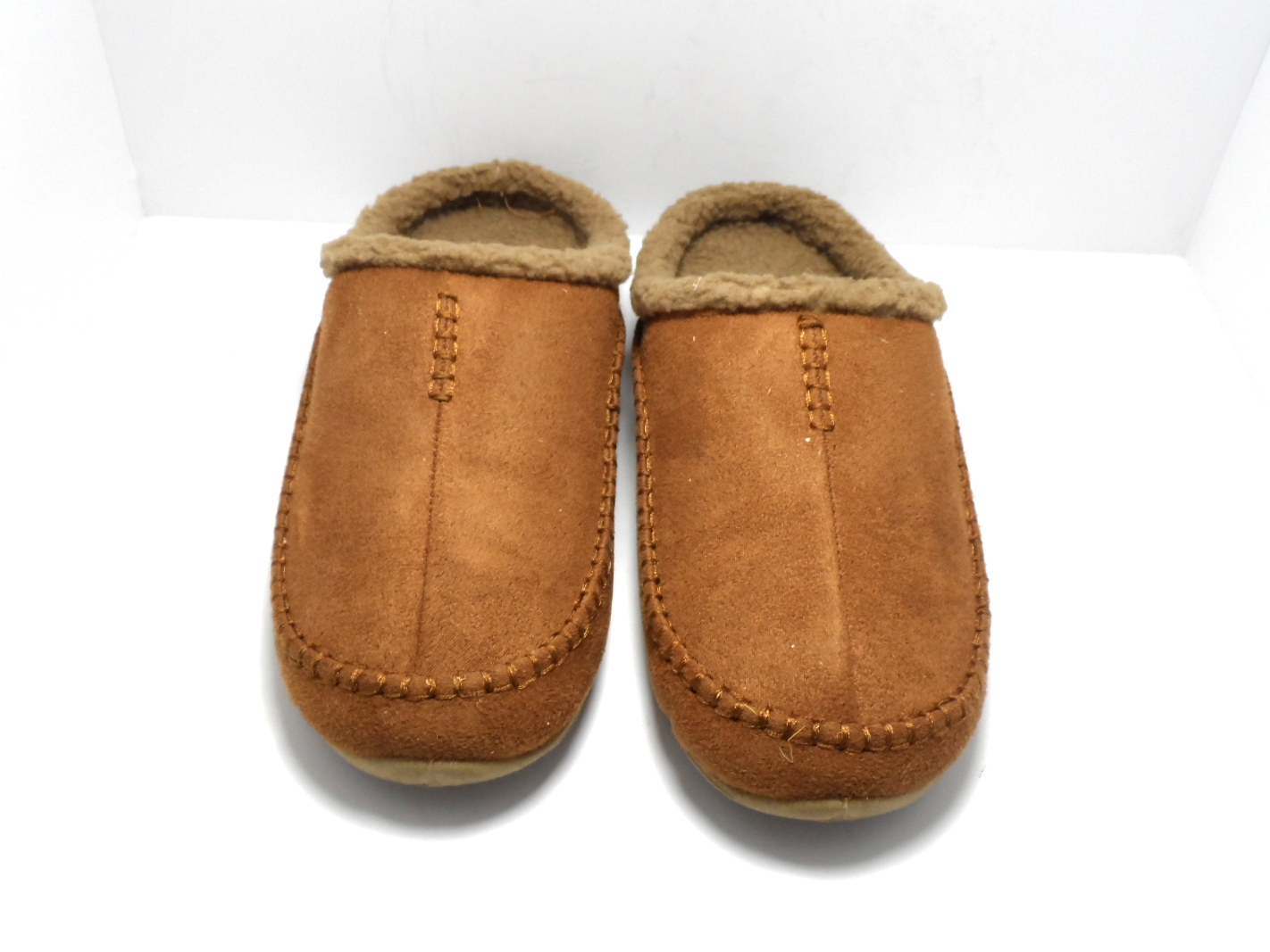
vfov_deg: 56.8
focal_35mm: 24
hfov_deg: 71.6
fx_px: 881
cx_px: 635
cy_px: 476
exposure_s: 1/45
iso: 80
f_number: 3.2
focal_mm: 4
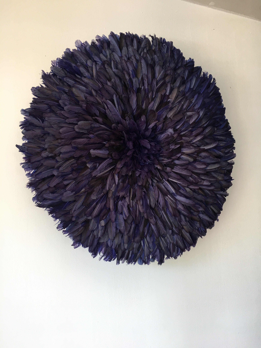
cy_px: 174
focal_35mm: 29
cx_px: 130
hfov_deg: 48.2
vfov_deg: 61.7
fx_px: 292
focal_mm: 4.15
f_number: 2.2
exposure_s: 1/17
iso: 32
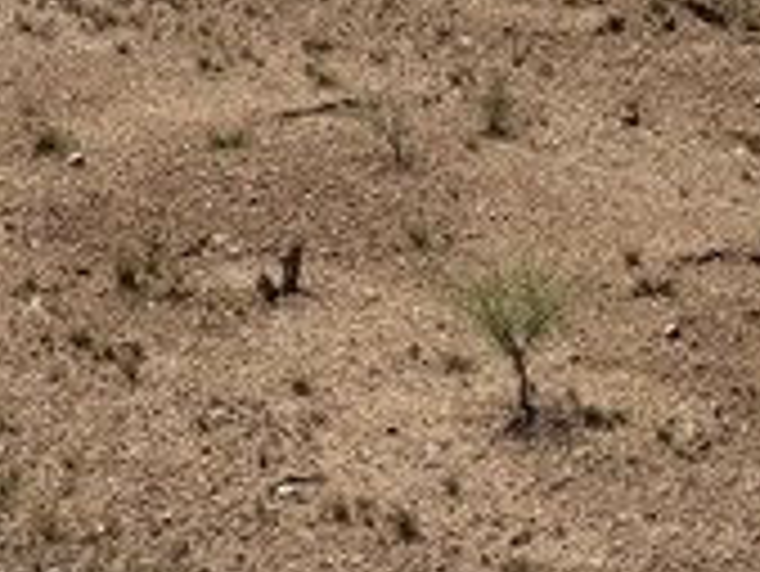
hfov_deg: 13.6
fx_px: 3186
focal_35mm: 145
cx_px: 396
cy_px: -820
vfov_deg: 9.2
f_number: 1.78
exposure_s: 1/10309
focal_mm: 6.76
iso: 80
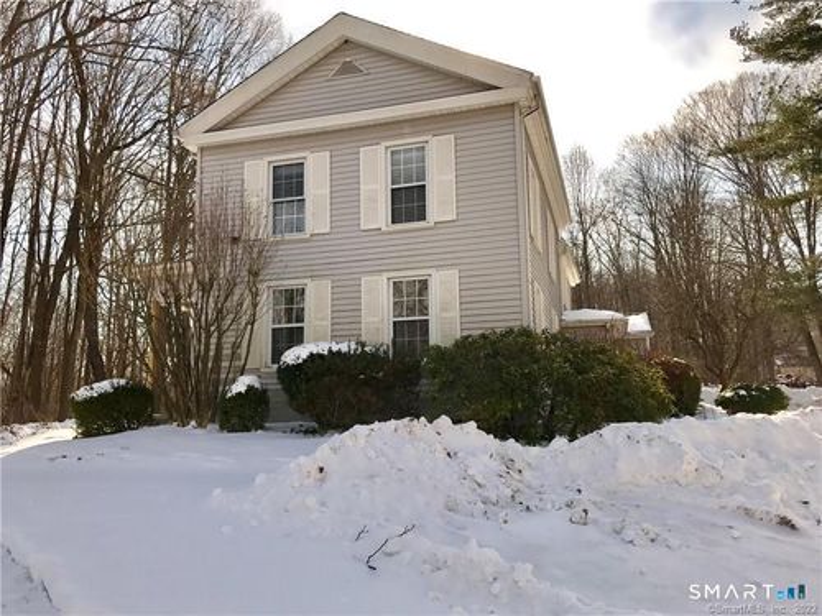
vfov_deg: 49.7
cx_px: 411
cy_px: 308
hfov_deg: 63.4
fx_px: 665
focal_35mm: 28
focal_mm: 3.99
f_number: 1.8
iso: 20
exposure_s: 1/2660
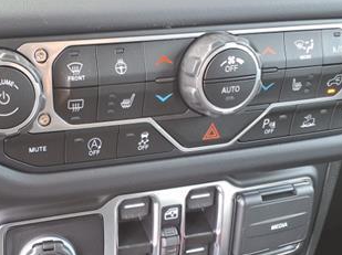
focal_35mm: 56
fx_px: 553
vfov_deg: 26.0
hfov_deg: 33.9
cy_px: 151
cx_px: 101
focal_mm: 3.58
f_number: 1.9
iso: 125
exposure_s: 1/40
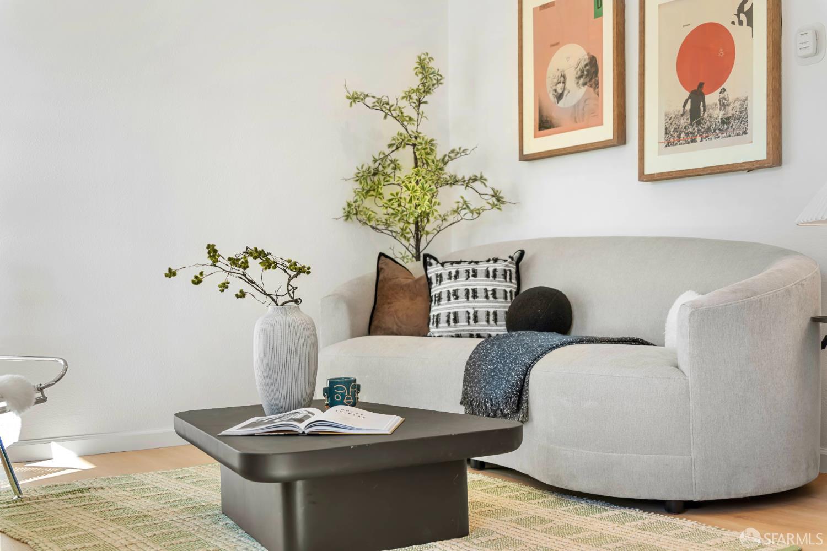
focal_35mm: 42
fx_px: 965
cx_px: 414
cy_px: 276
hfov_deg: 46.4
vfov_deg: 31.9
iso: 320
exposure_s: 1/60
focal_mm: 42
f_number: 3.5
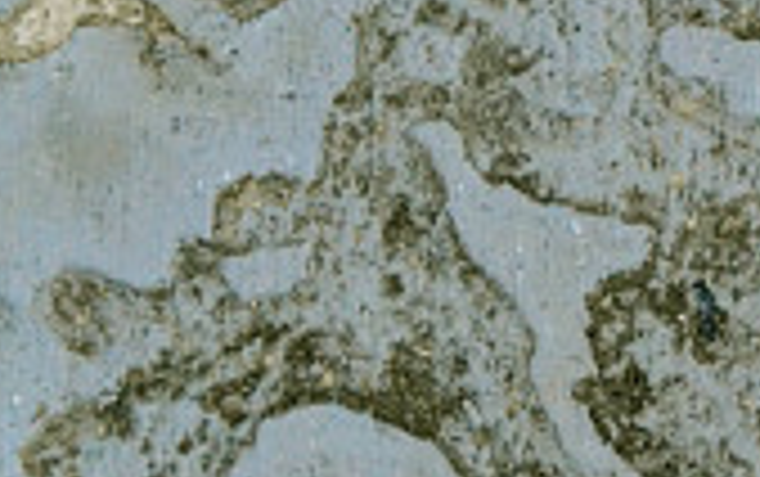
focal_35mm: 371
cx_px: 2267
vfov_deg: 3.5
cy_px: 268
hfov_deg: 5.3
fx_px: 7692
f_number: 5.6
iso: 1600
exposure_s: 1/125
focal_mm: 40
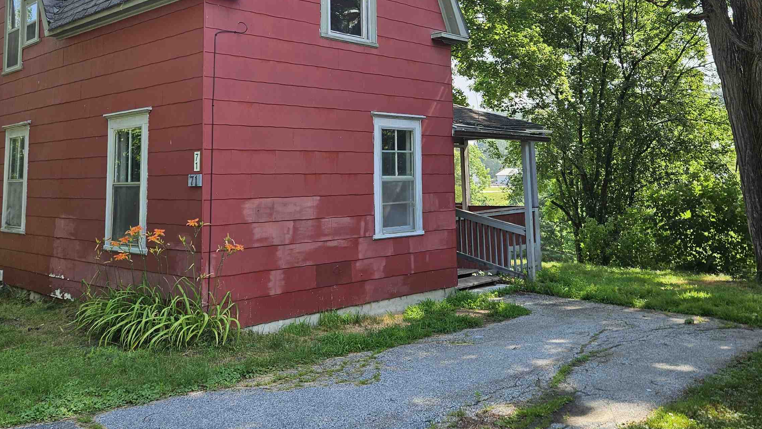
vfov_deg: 33.8
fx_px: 687
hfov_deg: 58.0
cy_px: 93
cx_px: 359
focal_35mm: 34
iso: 25
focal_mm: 5.4
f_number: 1.8
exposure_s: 1/443
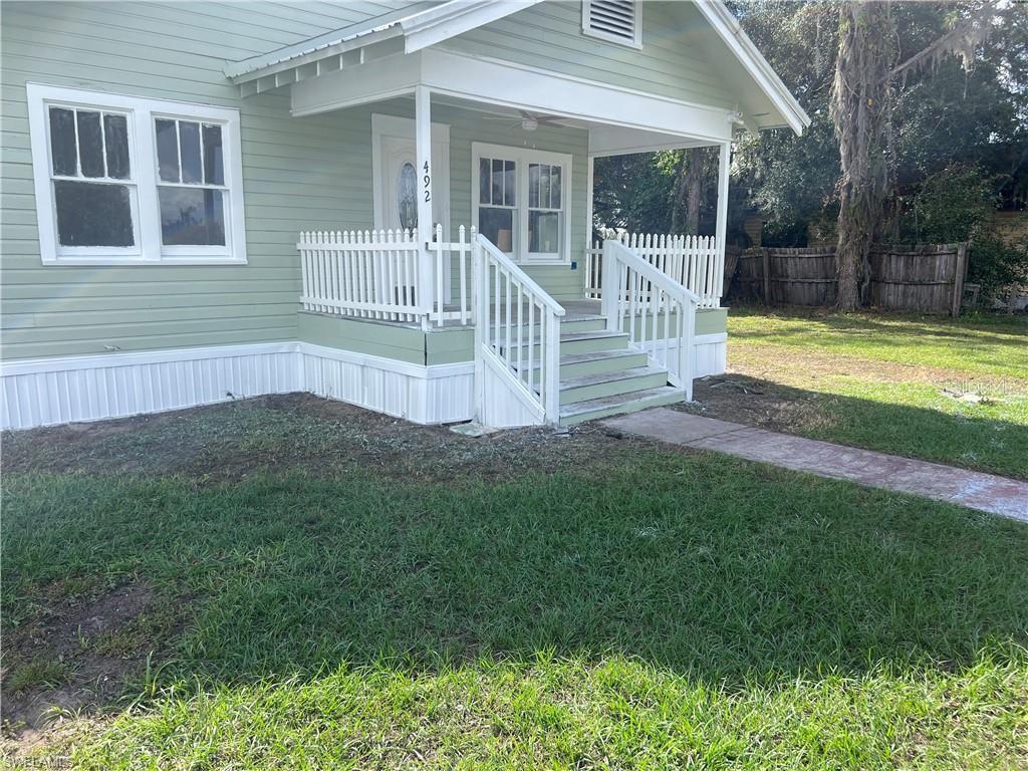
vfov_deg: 53.1
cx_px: 514
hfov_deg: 67.3
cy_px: 386
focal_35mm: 26
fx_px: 772
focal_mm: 5.7
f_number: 1.5
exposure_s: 1/1901
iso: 50
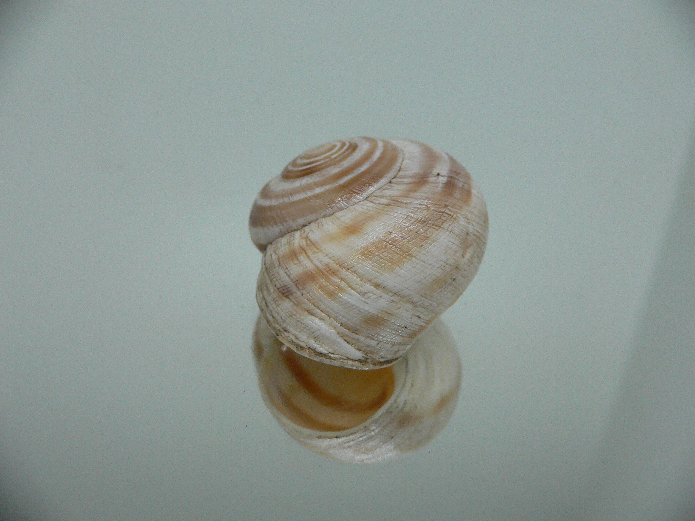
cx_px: 348
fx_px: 703
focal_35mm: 35
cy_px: 260
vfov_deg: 40.7
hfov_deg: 52.6
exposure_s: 1/60
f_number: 2.8
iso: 200
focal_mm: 4.6
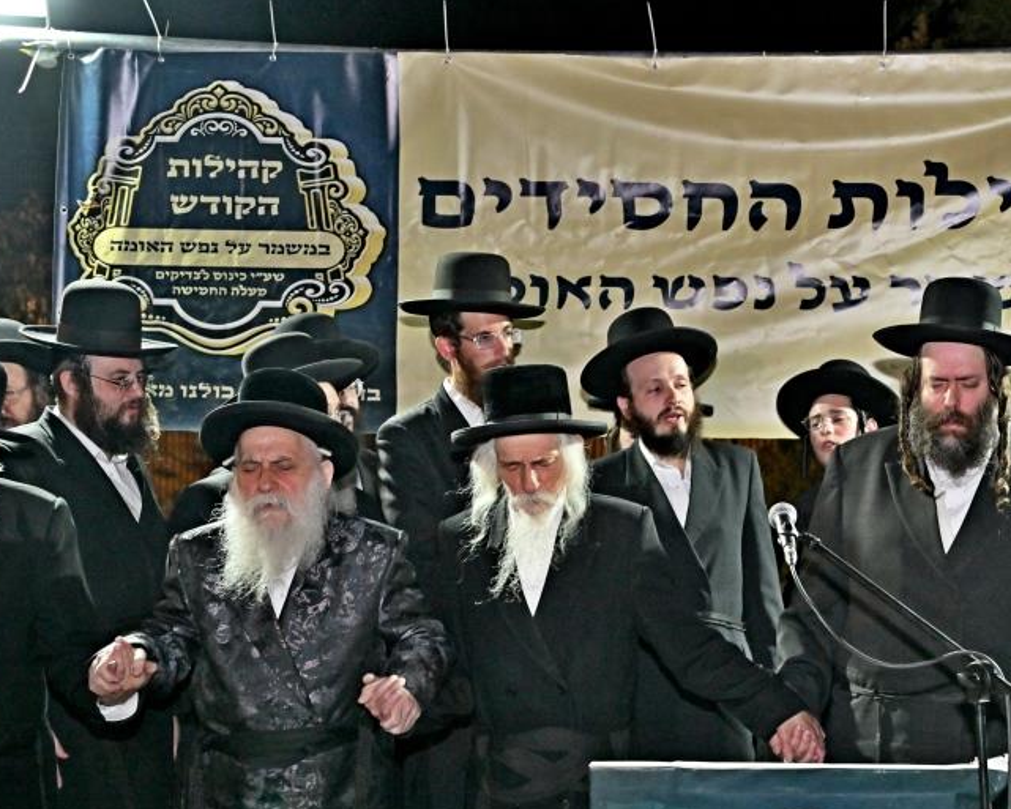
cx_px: 784
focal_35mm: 66
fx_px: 1975
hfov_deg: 28.2
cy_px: 499
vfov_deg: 23.1
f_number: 4
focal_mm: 44
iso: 1600
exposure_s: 1/160
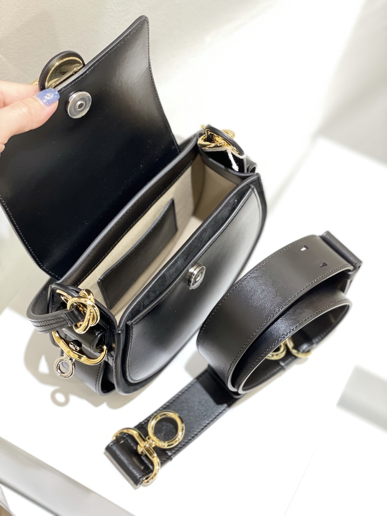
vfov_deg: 36.8
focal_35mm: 52
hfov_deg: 28.0
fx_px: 775
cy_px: 258
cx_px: 194
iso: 100
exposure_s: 1/100
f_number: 2
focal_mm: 6
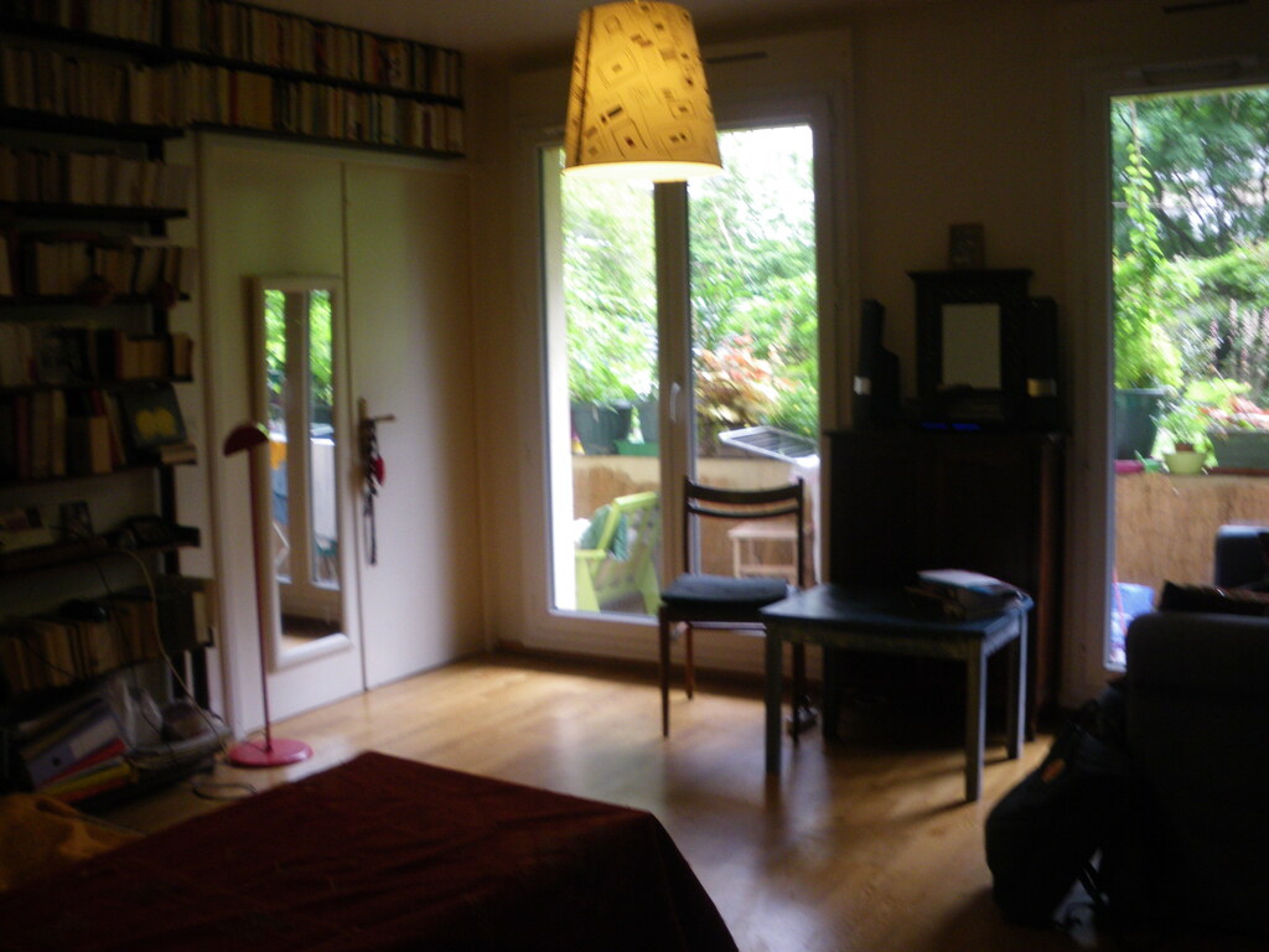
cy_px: 476
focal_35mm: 36
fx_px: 1320
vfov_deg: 39.7
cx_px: 634
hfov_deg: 51.4
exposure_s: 1/50
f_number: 3.5
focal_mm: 6.3
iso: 250
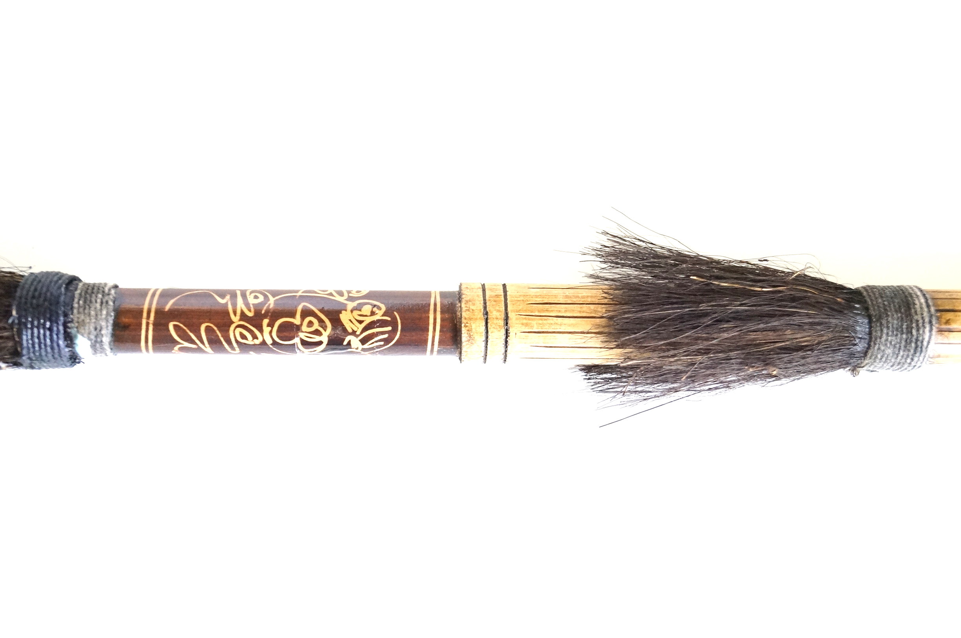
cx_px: 480
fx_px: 1119
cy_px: 319
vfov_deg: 31.8
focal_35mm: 42
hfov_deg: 46.5
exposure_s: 1/60
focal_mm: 28
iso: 2500
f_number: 4.5
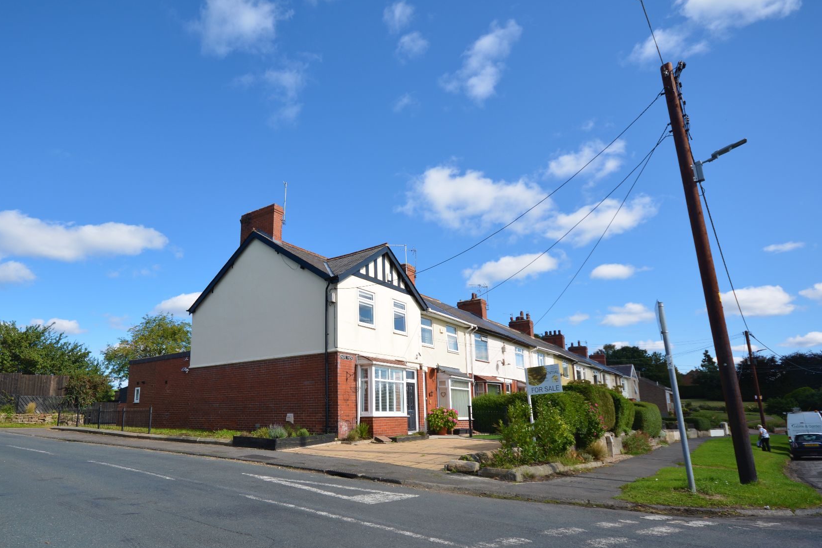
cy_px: 321
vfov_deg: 58.4
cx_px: 338
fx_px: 486
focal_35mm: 21
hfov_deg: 79.6
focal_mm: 11.5
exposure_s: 1/250
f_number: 8
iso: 100
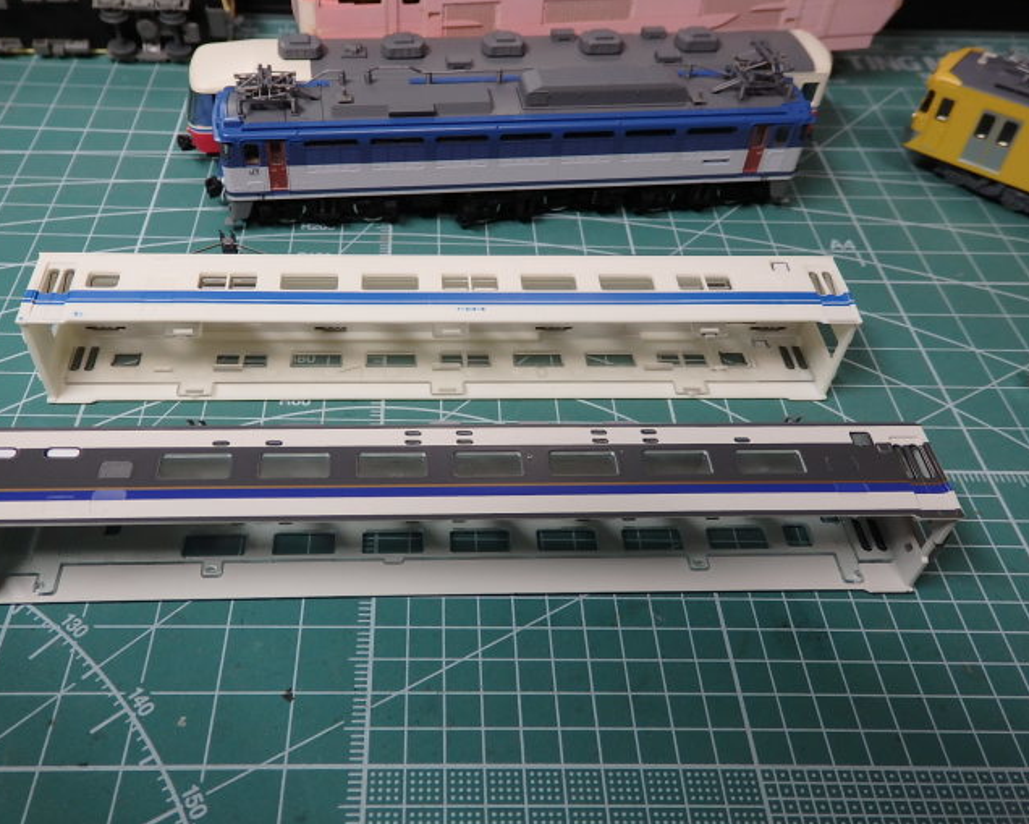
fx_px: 883
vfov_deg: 50.0
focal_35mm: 29
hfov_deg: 60.3
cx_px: 468
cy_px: 422
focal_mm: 5
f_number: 3.2
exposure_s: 1/50
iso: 125
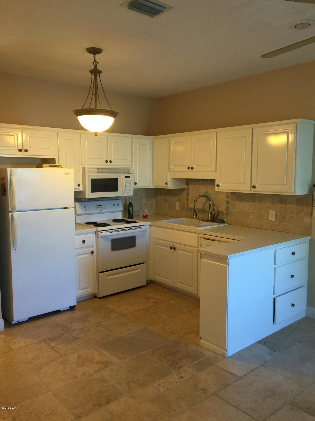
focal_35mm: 29
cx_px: 158
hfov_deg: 48.2
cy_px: 210
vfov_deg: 61.7
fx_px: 352
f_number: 2.2
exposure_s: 1/15
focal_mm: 4.15
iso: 64
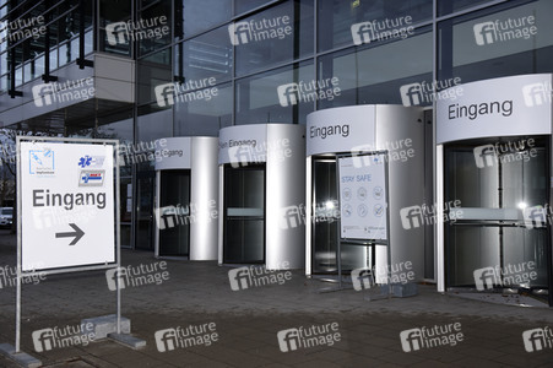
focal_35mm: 38
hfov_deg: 50.7
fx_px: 583
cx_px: 276
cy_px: 184
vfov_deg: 35.0
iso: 1250
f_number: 6.3
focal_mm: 38
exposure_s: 1/160
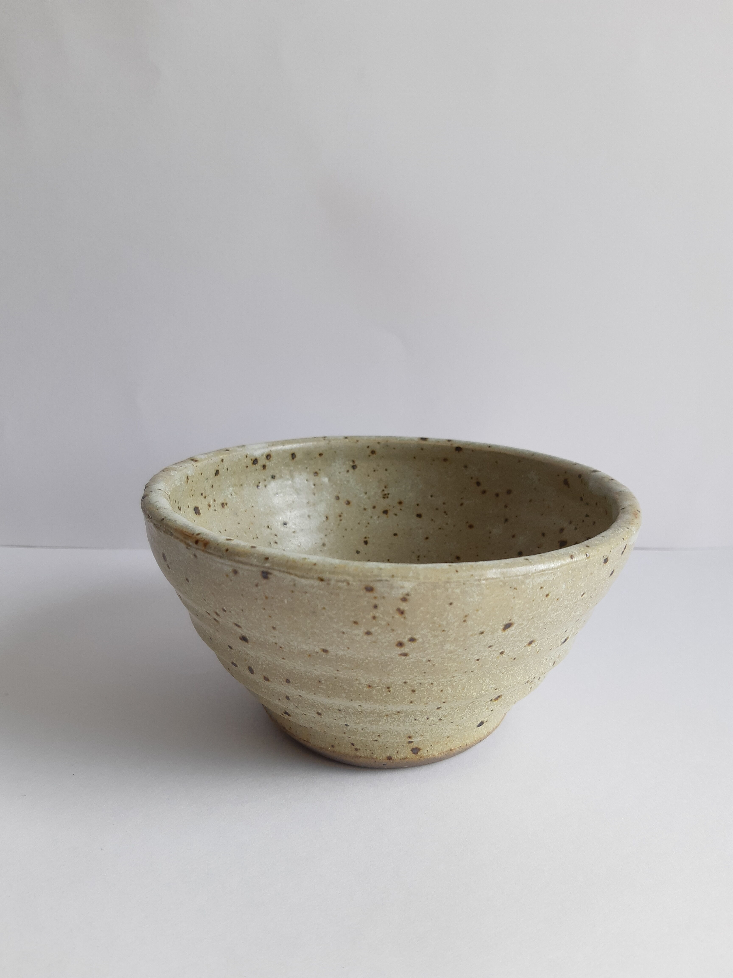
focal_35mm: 26
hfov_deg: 53.1
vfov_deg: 67.3
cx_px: 366
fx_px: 734
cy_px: 489
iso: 40
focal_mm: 3.93
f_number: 1.7
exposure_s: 1/322
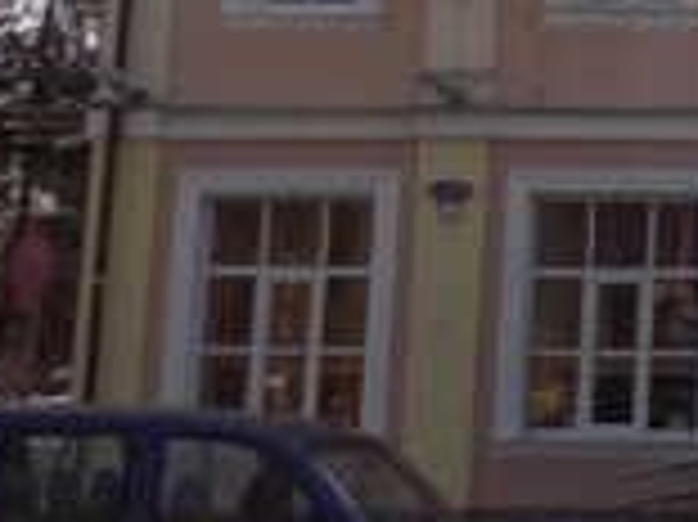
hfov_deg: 17.7
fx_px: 1914
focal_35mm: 95
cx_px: 1157
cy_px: 68
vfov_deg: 15.4
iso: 80
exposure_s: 1/320
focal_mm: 4
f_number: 3.1
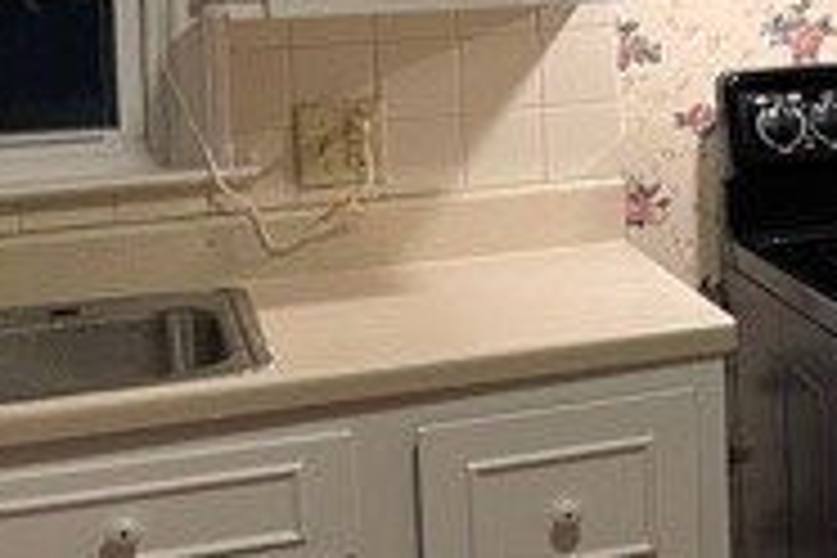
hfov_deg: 19.5
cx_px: 1192
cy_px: -54
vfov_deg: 14.4
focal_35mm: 93
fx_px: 2162
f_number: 1.6
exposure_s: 1/60
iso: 250
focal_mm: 5.1
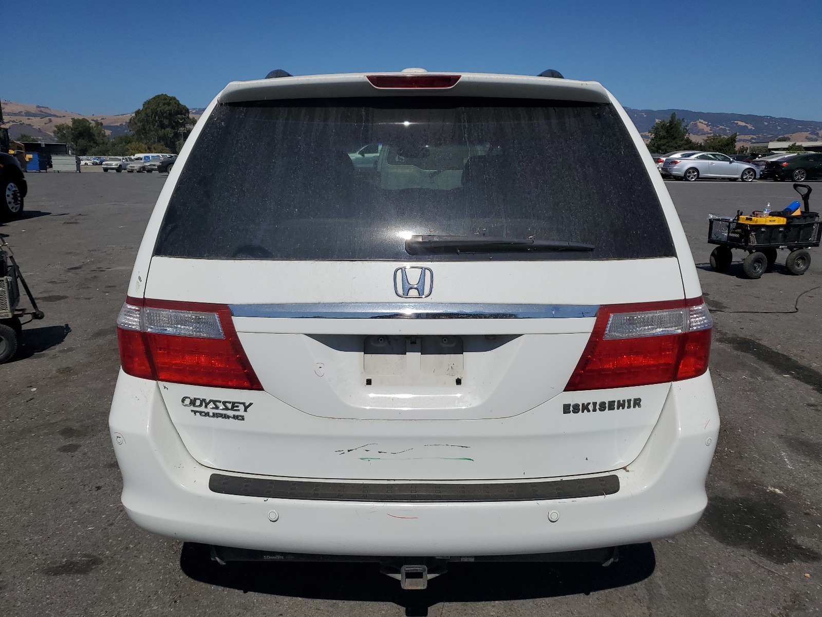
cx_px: 411
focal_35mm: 26
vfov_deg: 53.1
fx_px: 617
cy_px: 308
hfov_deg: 67.3
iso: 52
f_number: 1.5
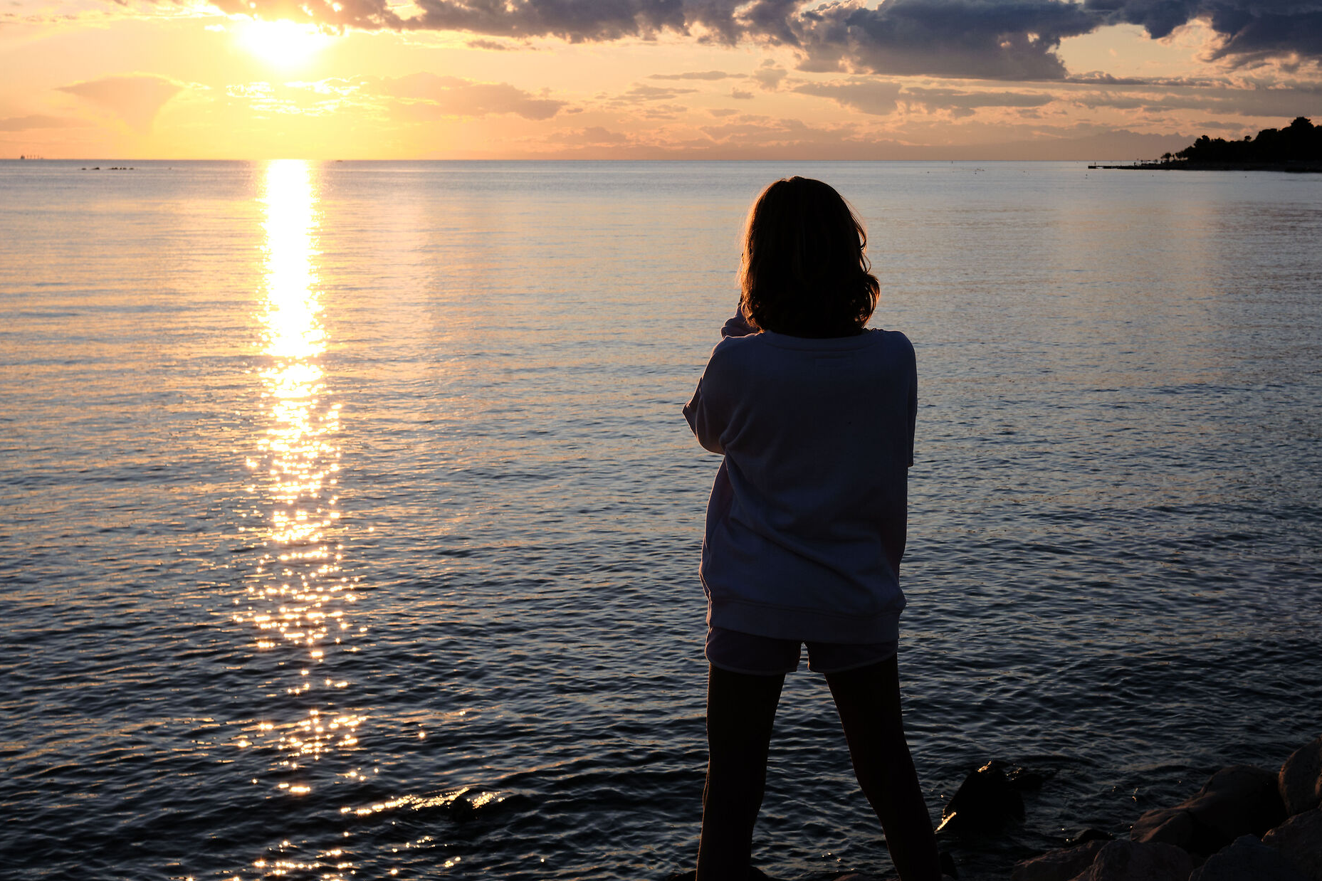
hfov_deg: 37.4
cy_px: 330
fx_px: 1946
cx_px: 789
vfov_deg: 25.4
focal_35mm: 53
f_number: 8
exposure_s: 1/500
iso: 320
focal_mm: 27
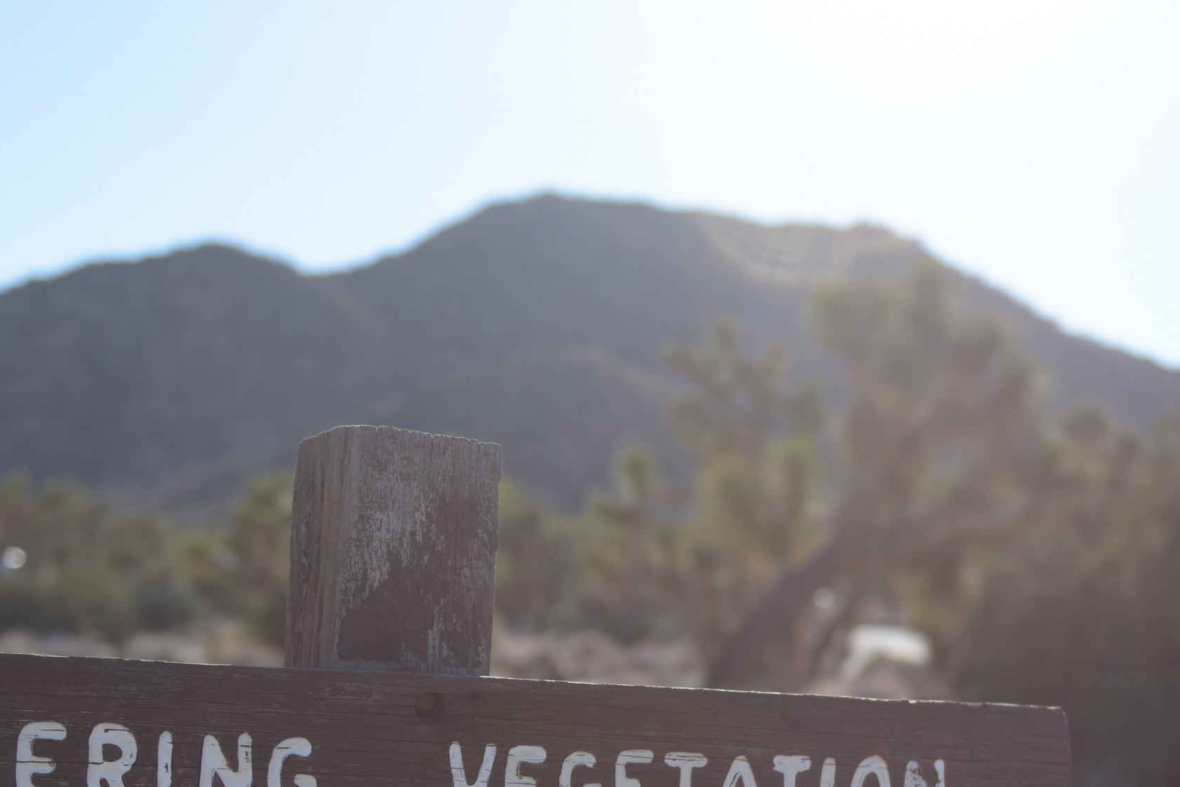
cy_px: 702
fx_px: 2852
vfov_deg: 15.5
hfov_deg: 23.4
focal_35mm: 87
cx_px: 677
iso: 100
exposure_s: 1/1600
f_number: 2.8
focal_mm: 40
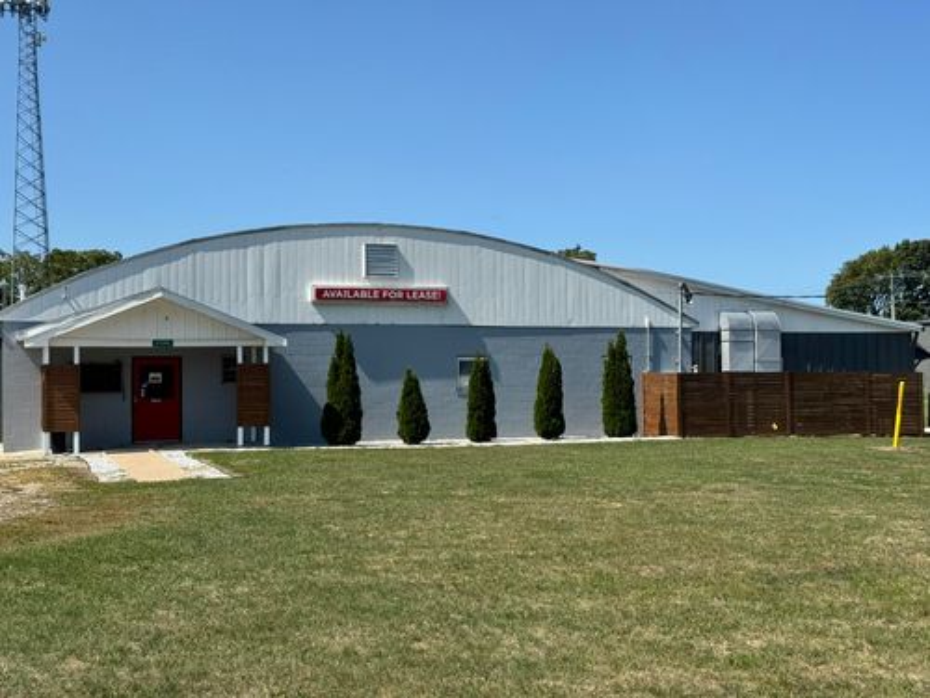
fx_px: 1290
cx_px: 465
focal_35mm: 48
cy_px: 349
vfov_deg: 30.3
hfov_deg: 39.7
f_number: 1.78
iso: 64
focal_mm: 6.76
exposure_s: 1/5376
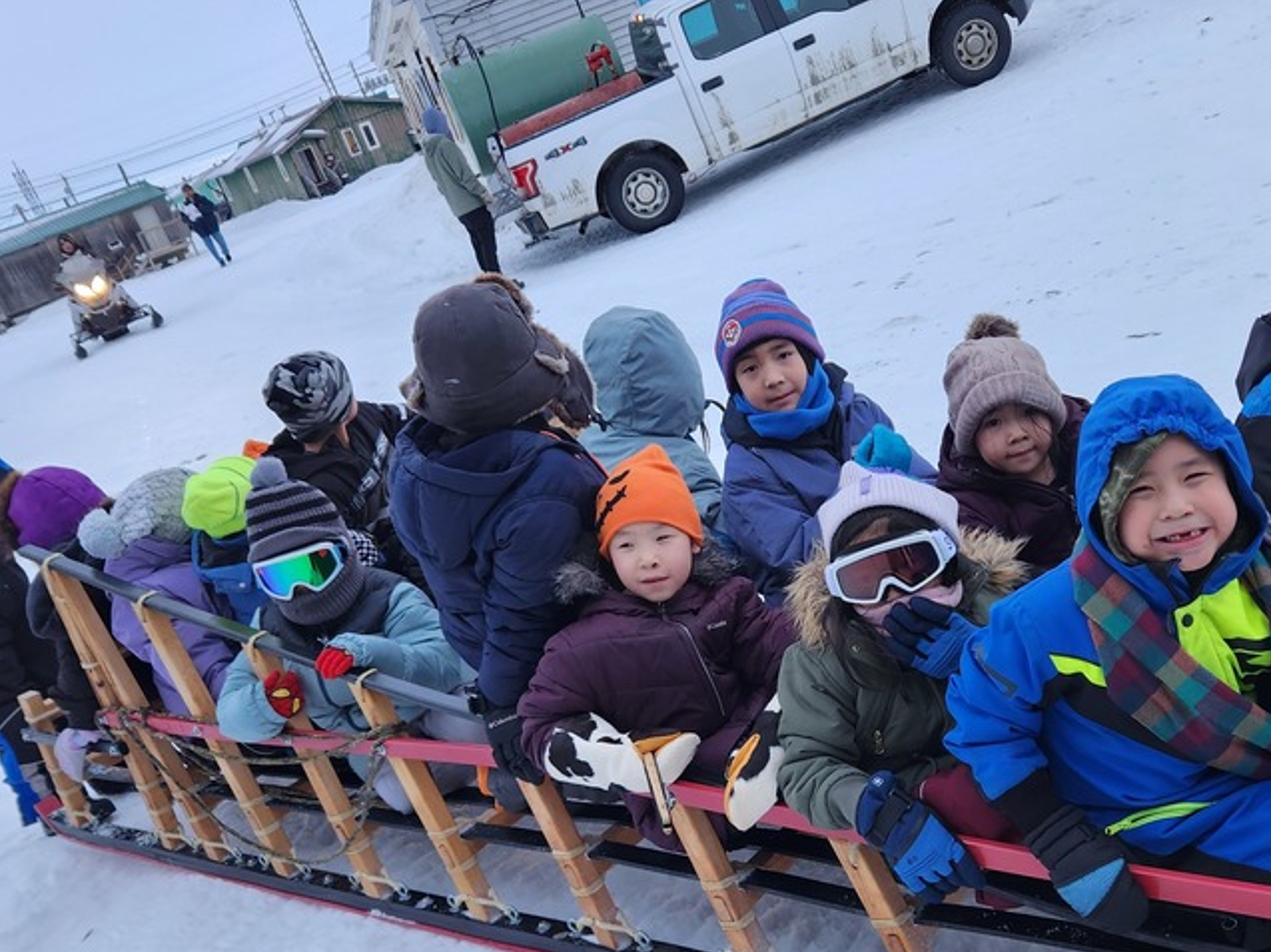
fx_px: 1358
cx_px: 750
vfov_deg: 38.4
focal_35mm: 37
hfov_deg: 49.9
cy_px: 599
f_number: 1.8
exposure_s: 1/180
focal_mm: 5.4
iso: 100
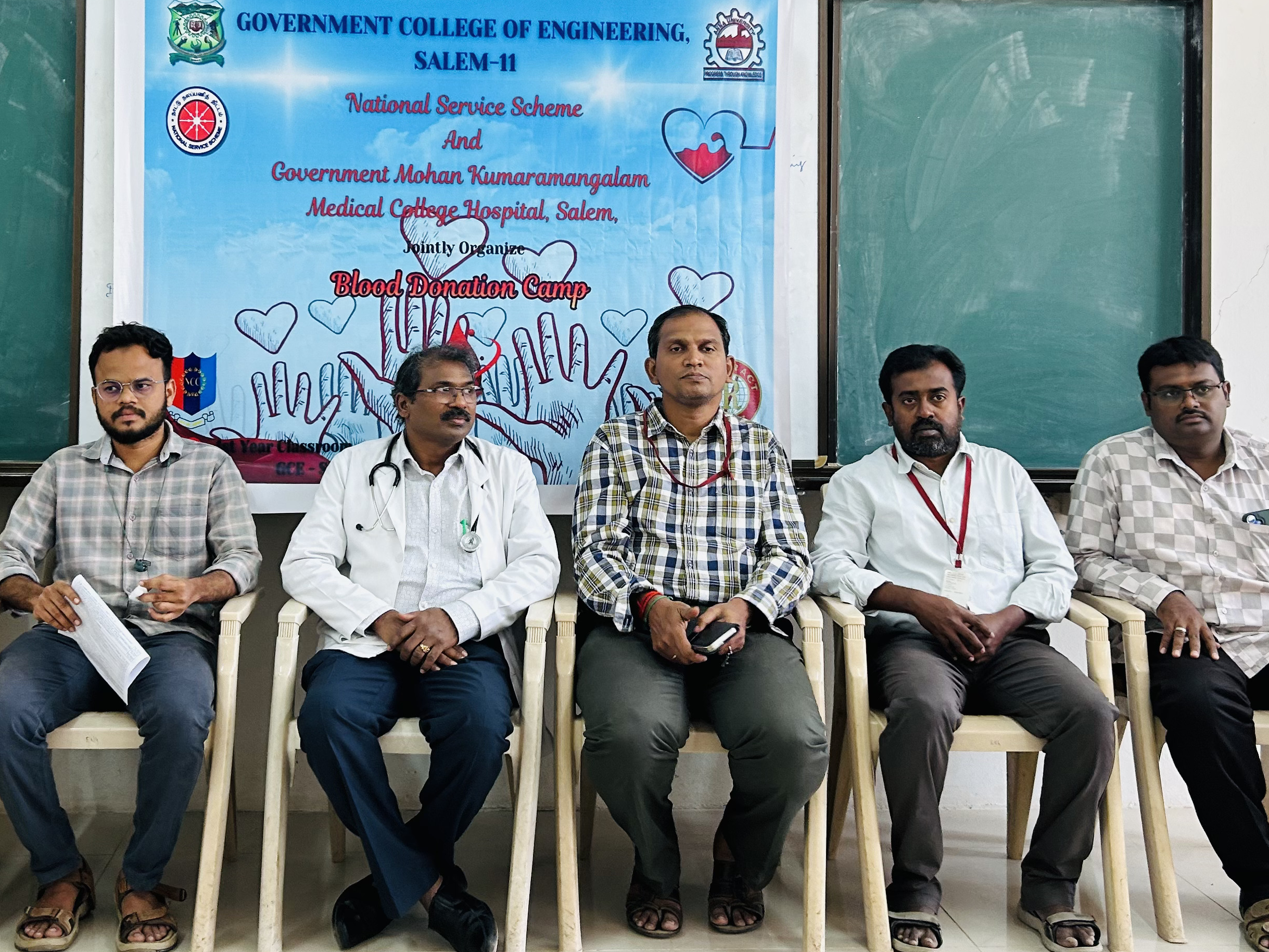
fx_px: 1576
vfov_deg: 33.3
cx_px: 544
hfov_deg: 43.7
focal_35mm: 43
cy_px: 322
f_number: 1.5
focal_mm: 5.7
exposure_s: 1/50
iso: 100
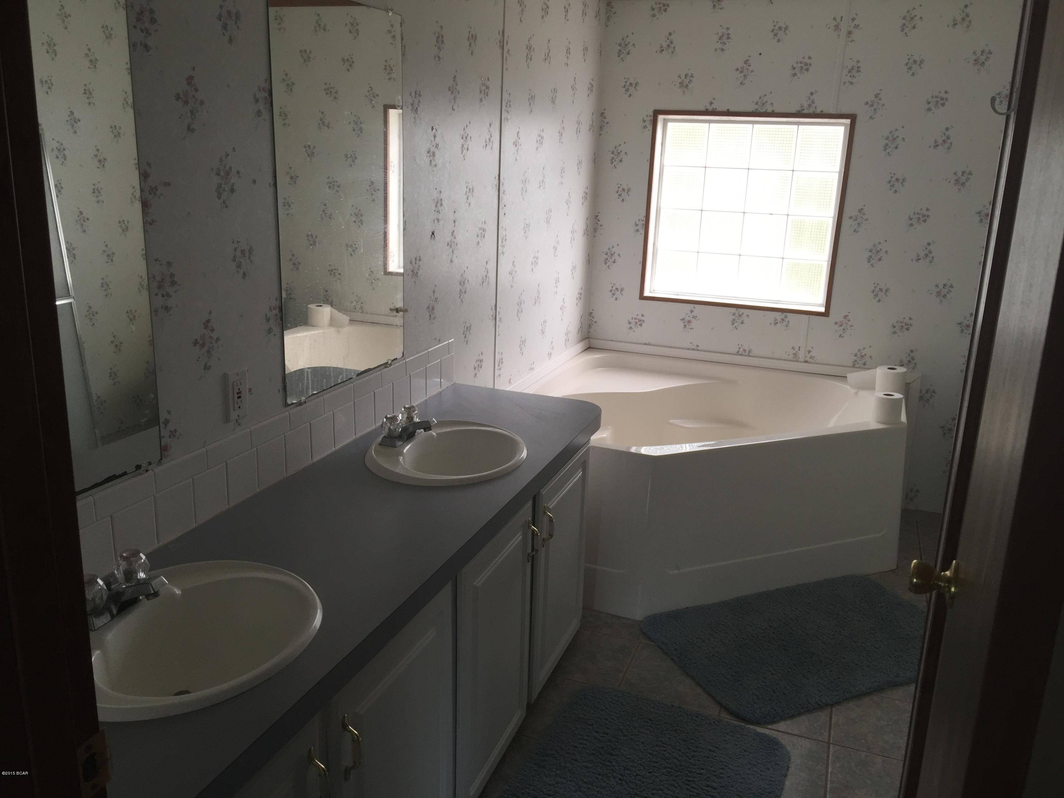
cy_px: 399
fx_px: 891
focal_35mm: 29
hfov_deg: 61.7
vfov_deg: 48.2
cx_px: 532
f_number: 2.2
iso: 40
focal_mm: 4.15
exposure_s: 1/40
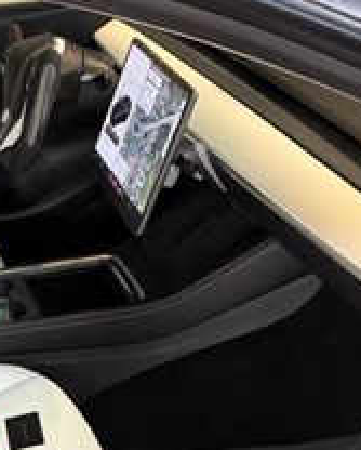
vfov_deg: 23.8
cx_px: -26
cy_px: 396
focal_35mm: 78
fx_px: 1039
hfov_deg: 19.0
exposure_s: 1/60
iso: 250
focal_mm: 5.96
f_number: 1.6
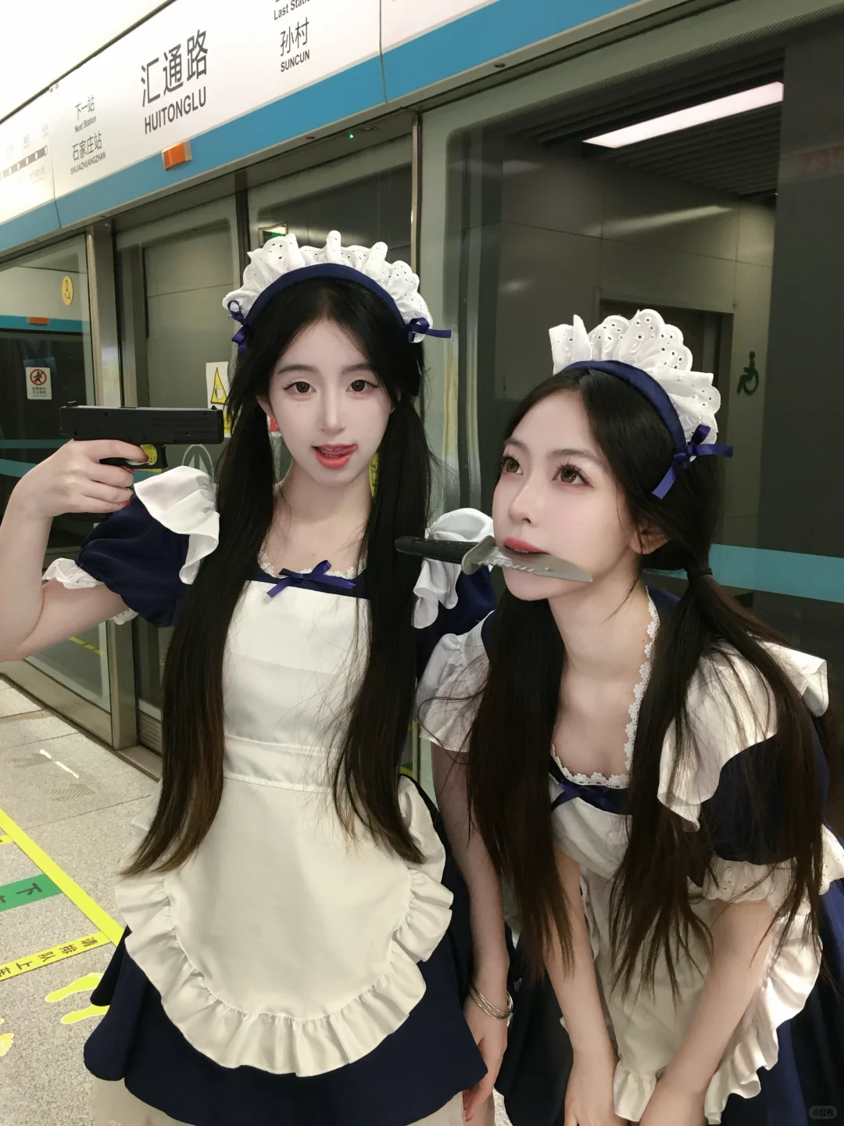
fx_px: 943
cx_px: 422
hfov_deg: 48.2
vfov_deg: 61.7
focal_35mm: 29
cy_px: 563
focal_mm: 4.15
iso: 125
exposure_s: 1/33
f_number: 2.2
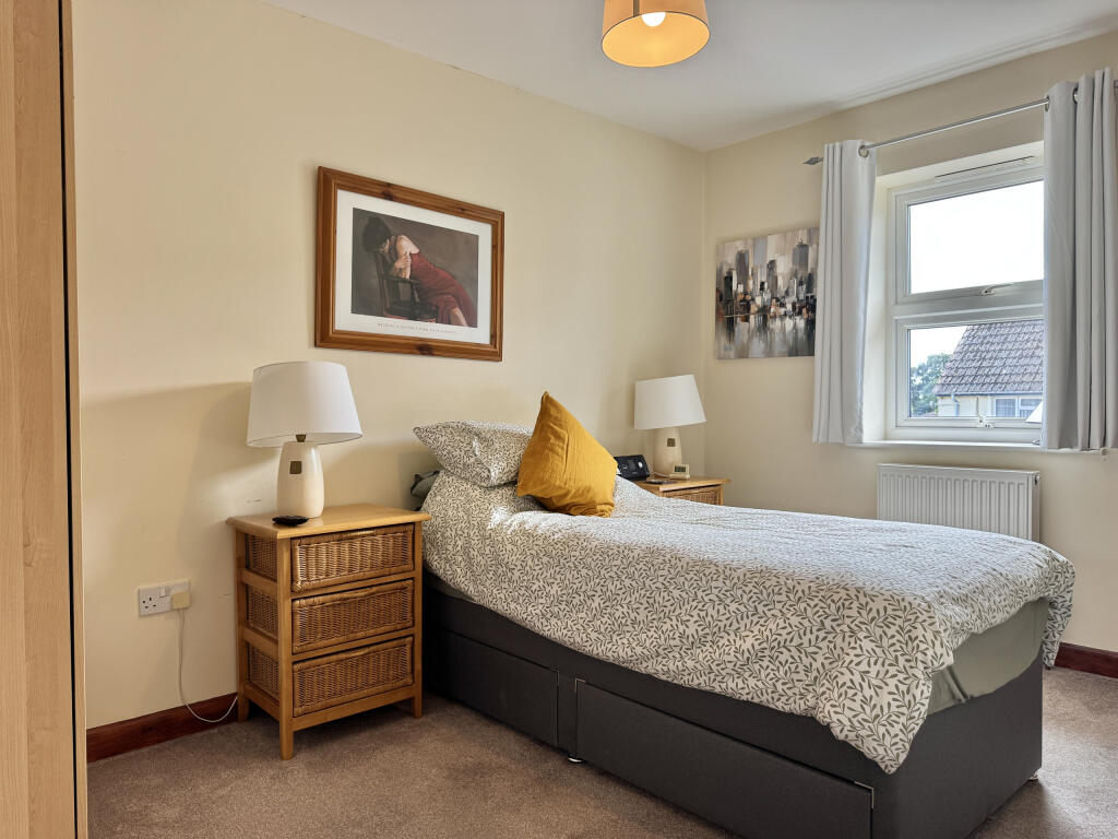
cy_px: 420
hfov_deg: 71.6
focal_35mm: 24
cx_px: 559
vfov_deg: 56.8
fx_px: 775
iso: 80
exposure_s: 1/121
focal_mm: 6.76
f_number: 1.78
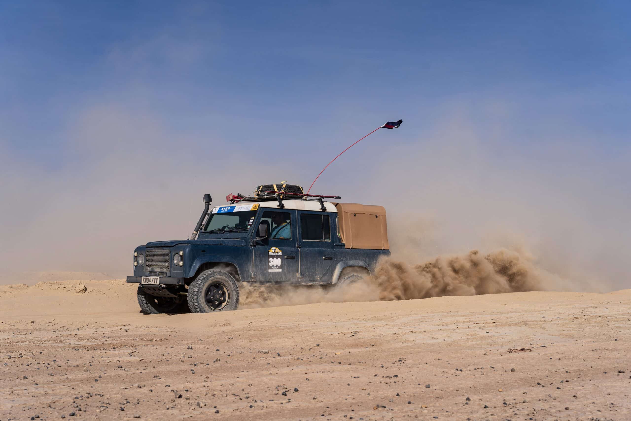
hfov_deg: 42.3
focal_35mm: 46
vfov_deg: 28.9
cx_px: 316
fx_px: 815
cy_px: 210
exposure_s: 1/2000
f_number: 5.6
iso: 125
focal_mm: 46.5
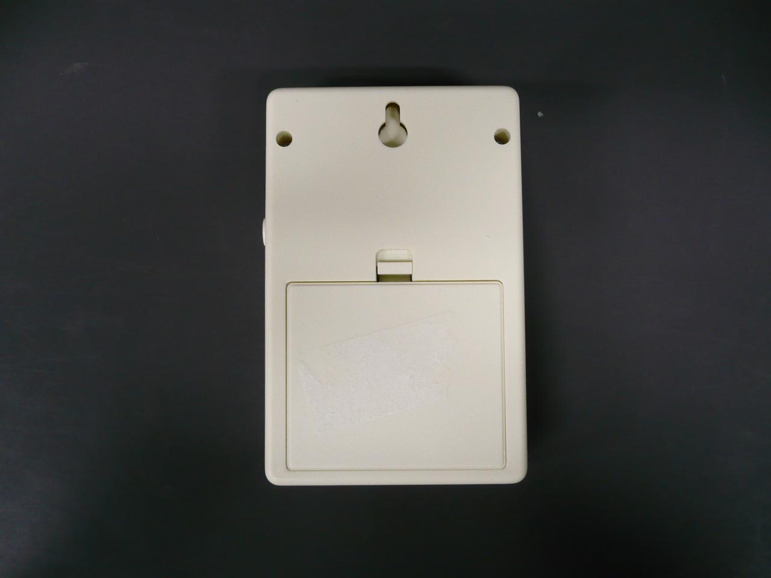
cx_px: 386
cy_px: 289
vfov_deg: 40.7
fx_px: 780
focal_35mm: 35
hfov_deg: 52.6
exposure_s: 1/20
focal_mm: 5.8
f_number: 2.8
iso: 200
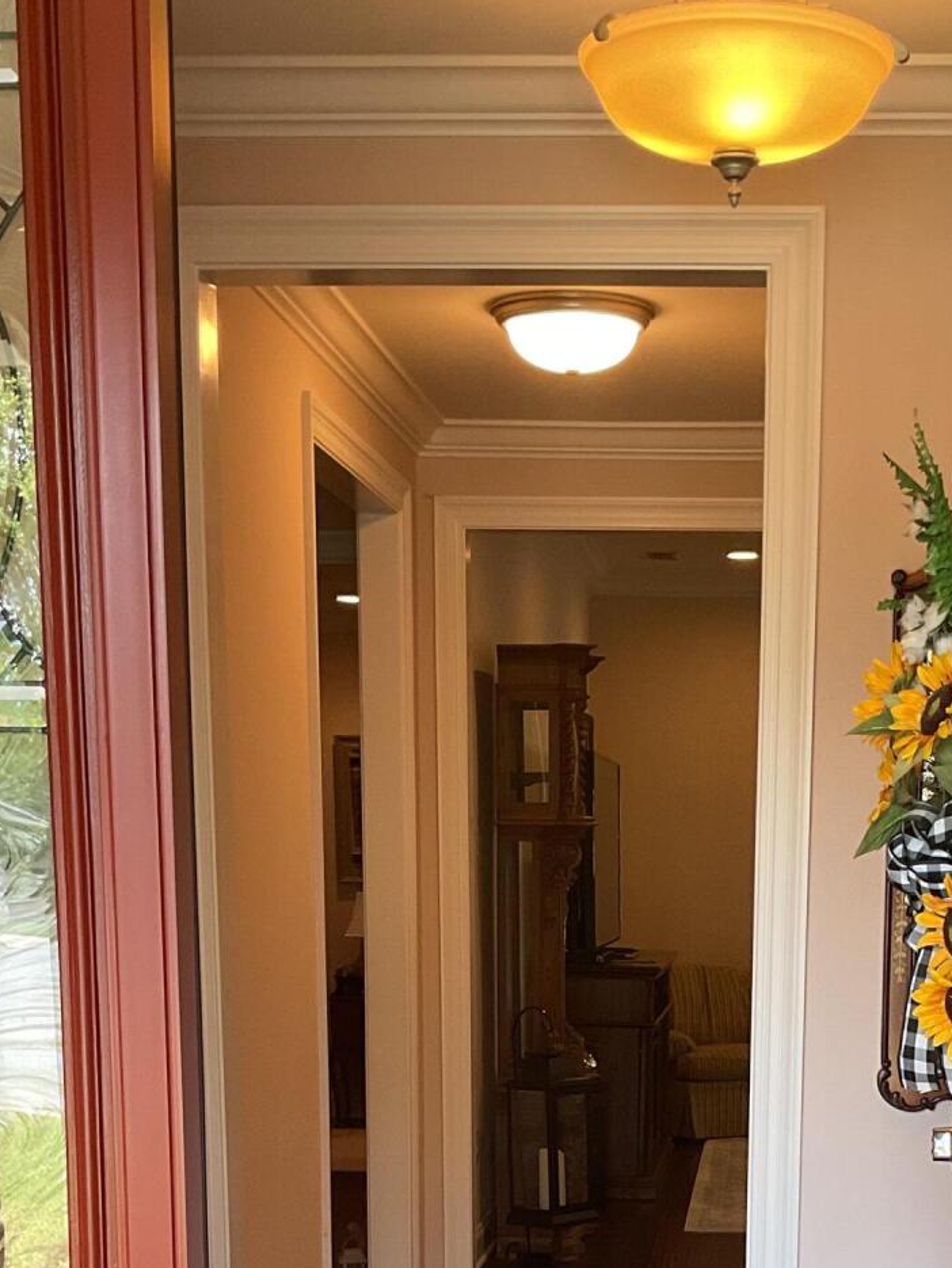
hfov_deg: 23.5
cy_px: 1318
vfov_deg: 28.9
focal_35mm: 62
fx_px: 2272
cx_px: 650
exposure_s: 1/60
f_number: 1.8
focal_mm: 3
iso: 50
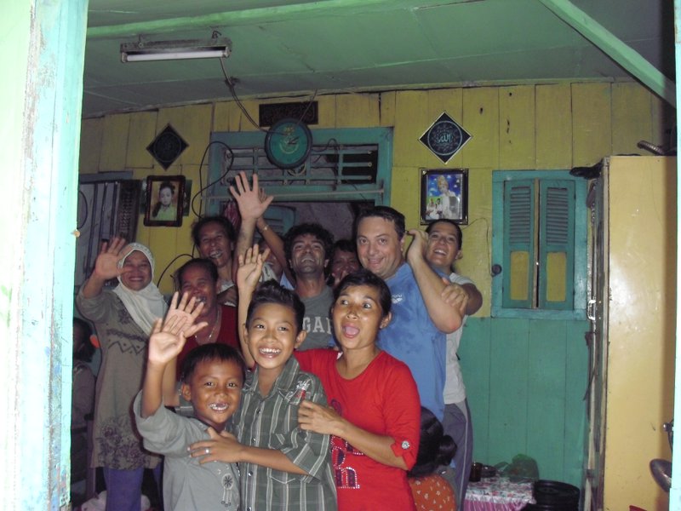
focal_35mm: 38
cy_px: 256
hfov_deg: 49.0
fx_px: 748
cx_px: 340
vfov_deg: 37.7
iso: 200
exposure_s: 1/60
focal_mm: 6.2
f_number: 2.8
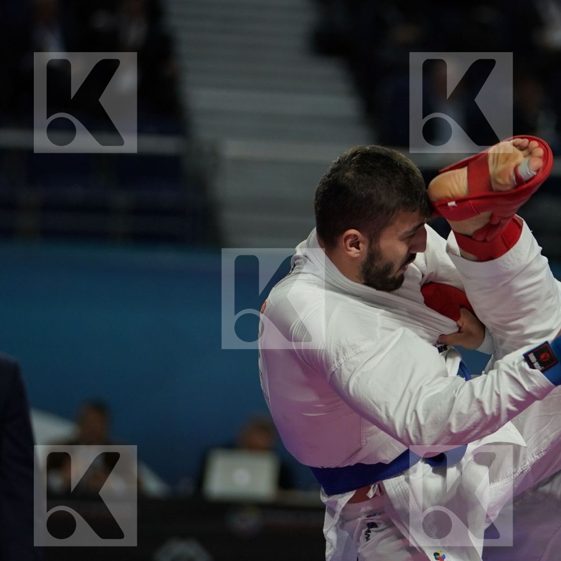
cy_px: 299
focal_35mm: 340
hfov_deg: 5.1
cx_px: 461
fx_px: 6234
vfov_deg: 5.2
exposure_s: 1/1000
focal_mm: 150
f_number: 2.8
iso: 800
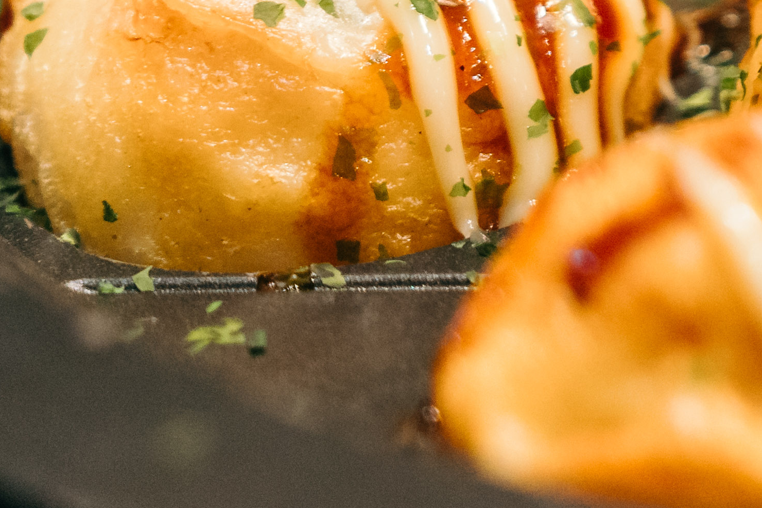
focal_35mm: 232
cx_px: 1735
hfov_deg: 8.3
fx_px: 4911
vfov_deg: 5.9
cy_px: -259
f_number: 4
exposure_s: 1/200
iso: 1000
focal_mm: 49
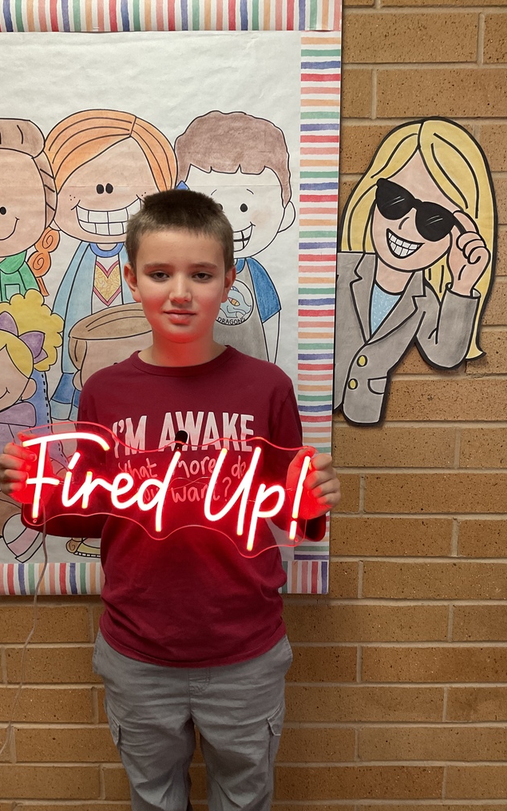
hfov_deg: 40.6
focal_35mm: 31
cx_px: 232
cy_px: 406
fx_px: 685
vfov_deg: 61.2
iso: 125
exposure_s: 1/60
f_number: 1.8
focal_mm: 3
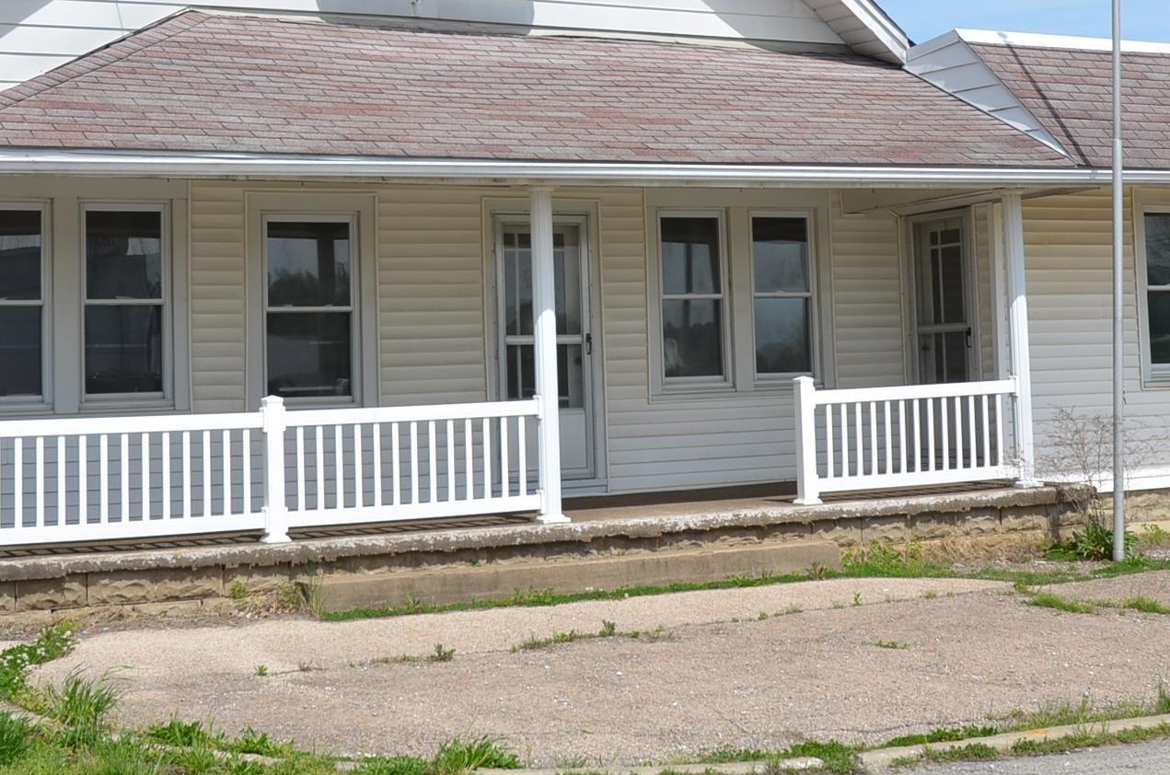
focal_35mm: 64
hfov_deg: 31.5
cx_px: 597
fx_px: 2076
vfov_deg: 20.8
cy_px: 93
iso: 100
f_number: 9
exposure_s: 1/320
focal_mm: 22
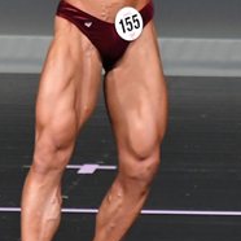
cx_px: 209
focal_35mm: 1223
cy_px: 63
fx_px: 9633
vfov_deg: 1.4
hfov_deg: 1.4
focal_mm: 230
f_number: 5.6
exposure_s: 1/400
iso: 4000
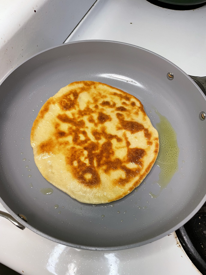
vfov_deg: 67.3
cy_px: 138
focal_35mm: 26
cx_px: 103
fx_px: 206
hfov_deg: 53.1
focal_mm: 4.2
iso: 80
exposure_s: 1/60
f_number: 1.6
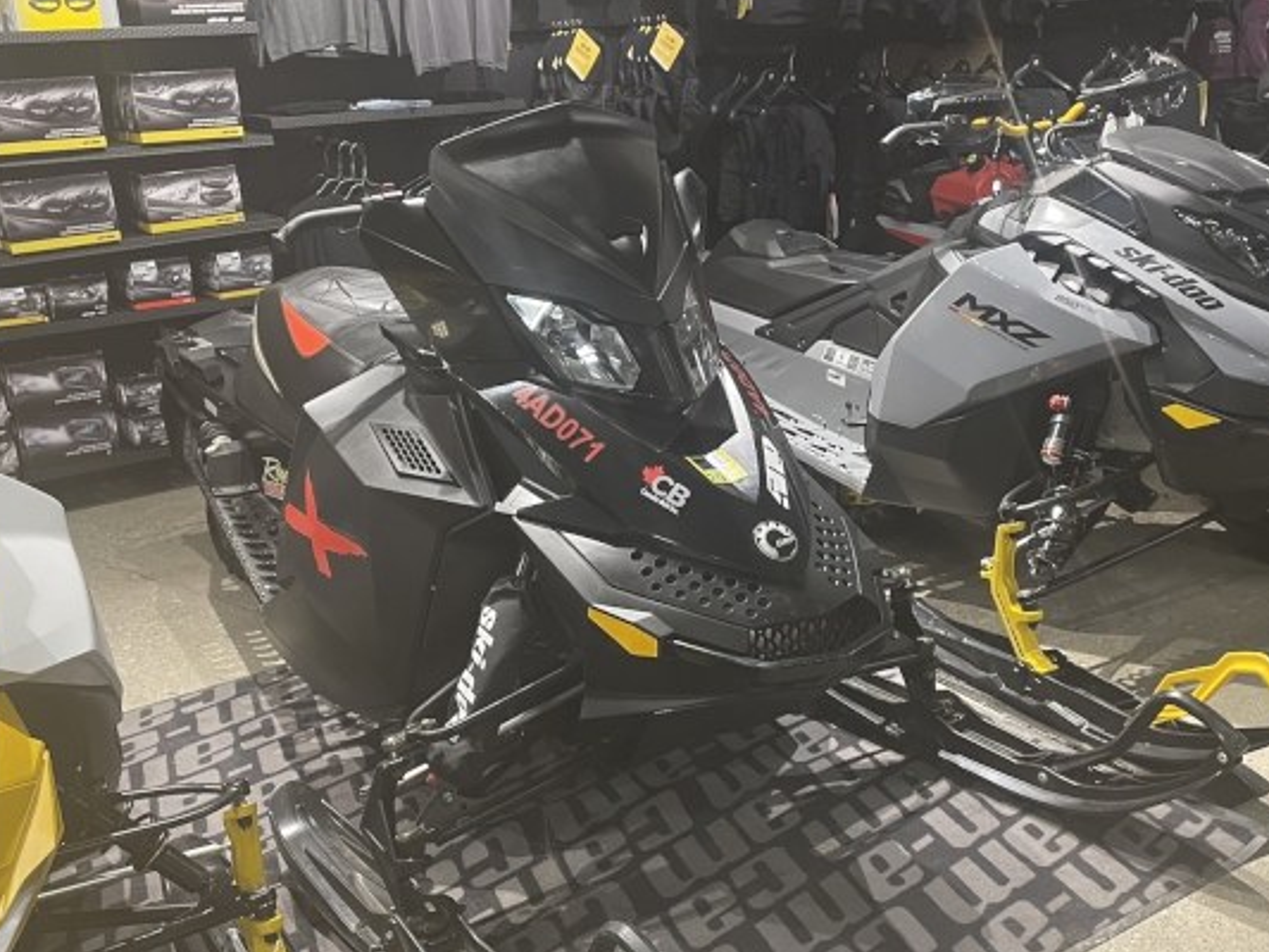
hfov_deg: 47.8
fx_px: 1430
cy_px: 543
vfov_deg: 36.8
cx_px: 657
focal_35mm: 39
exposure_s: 1/60
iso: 200
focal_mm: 4.2
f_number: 1.6
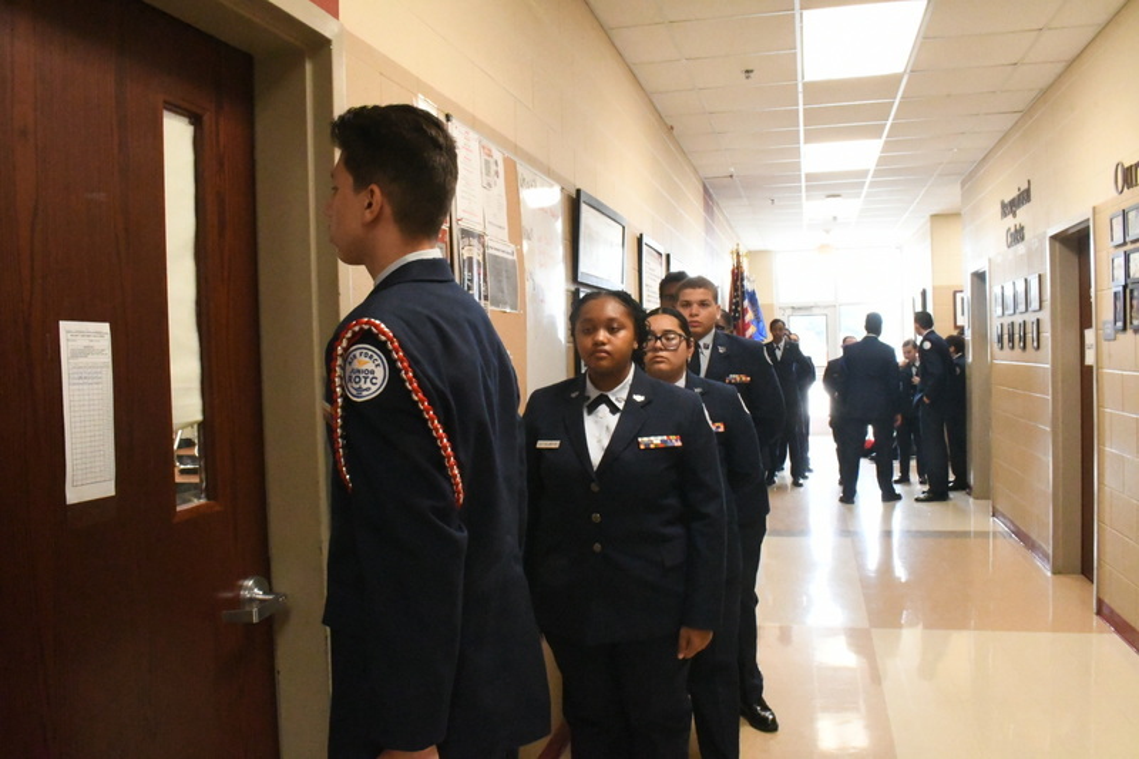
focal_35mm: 30
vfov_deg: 43.6
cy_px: 380
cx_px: 570
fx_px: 949
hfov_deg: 61.9
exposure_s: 1/30
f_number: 22
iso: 18000
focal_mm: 20
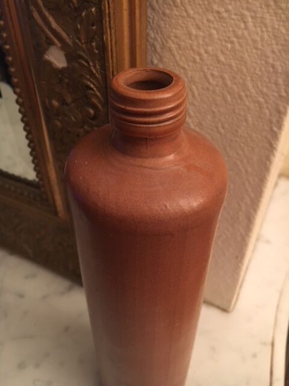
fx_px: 323
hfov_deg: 48.2
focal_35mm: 29
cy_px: 193
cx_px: 144
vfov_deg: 61.7
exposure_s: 1/20
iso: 200
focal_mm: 4.15
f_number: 2.2
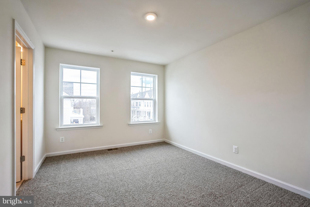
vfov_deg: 73.7
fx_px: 138
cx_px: 155
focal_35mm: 16
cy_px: 104
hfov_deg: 96.7
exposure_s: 1/100
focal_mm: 16
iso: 400
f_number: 8
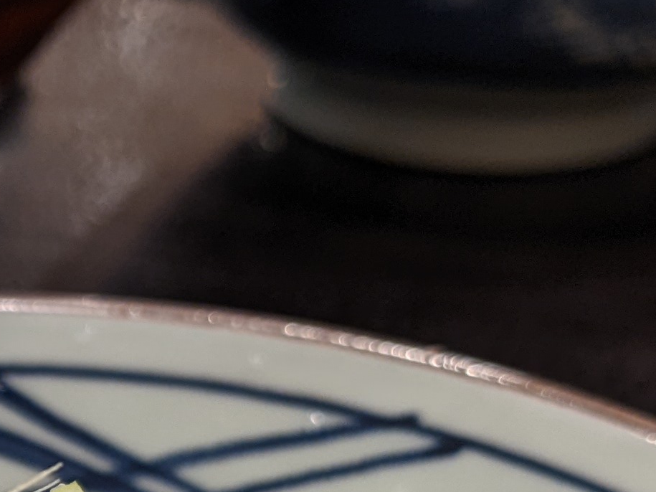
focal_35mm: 119
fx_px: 2255
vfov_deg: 12.0
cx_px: -217
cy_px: 691
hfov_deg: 15.7
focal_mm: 4.38
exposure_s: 1/33.3
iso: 62
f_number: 1.73
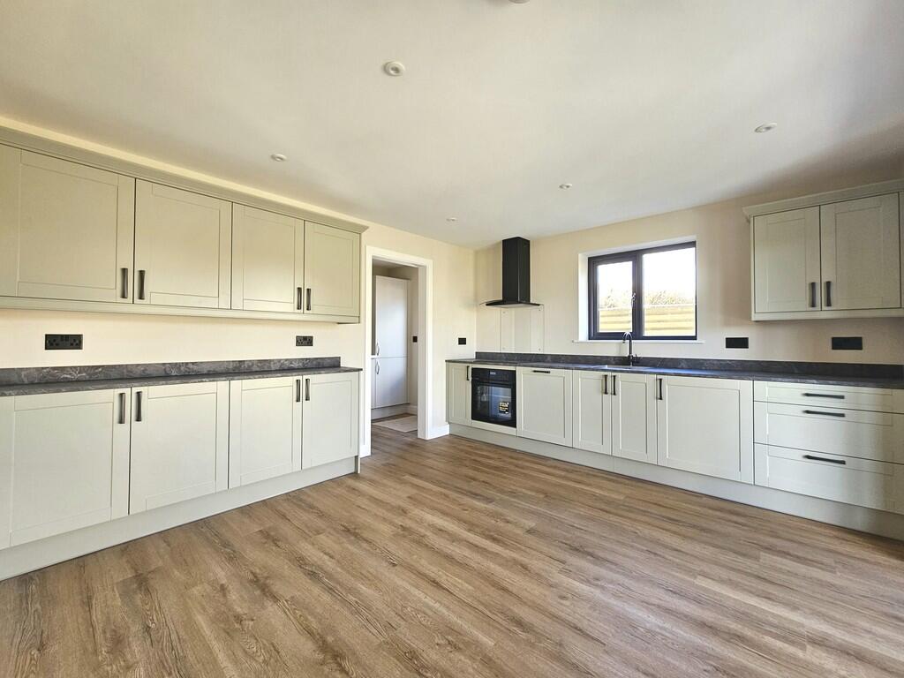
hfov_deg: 106.2
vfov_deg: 89.9
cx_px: 452
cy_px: 339
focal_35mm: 13
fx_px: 339
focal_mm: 2.2
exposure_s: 1/50
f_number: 2.2
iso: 80
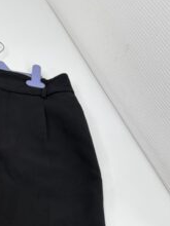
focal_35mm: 71
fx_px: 465
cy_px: 302
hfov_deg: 20.5
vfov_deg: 23.8
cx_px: 40
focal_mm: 5.96
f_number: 1.6
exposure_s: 1/261
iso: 40
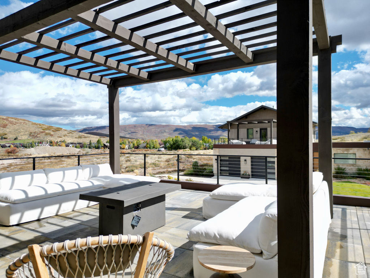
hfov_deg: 71.6
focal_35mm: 24
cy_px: 139
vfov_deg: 56.8
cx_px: 185
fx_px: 257
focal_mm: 6.72
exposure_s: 1/3200
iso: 110
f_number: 1.7
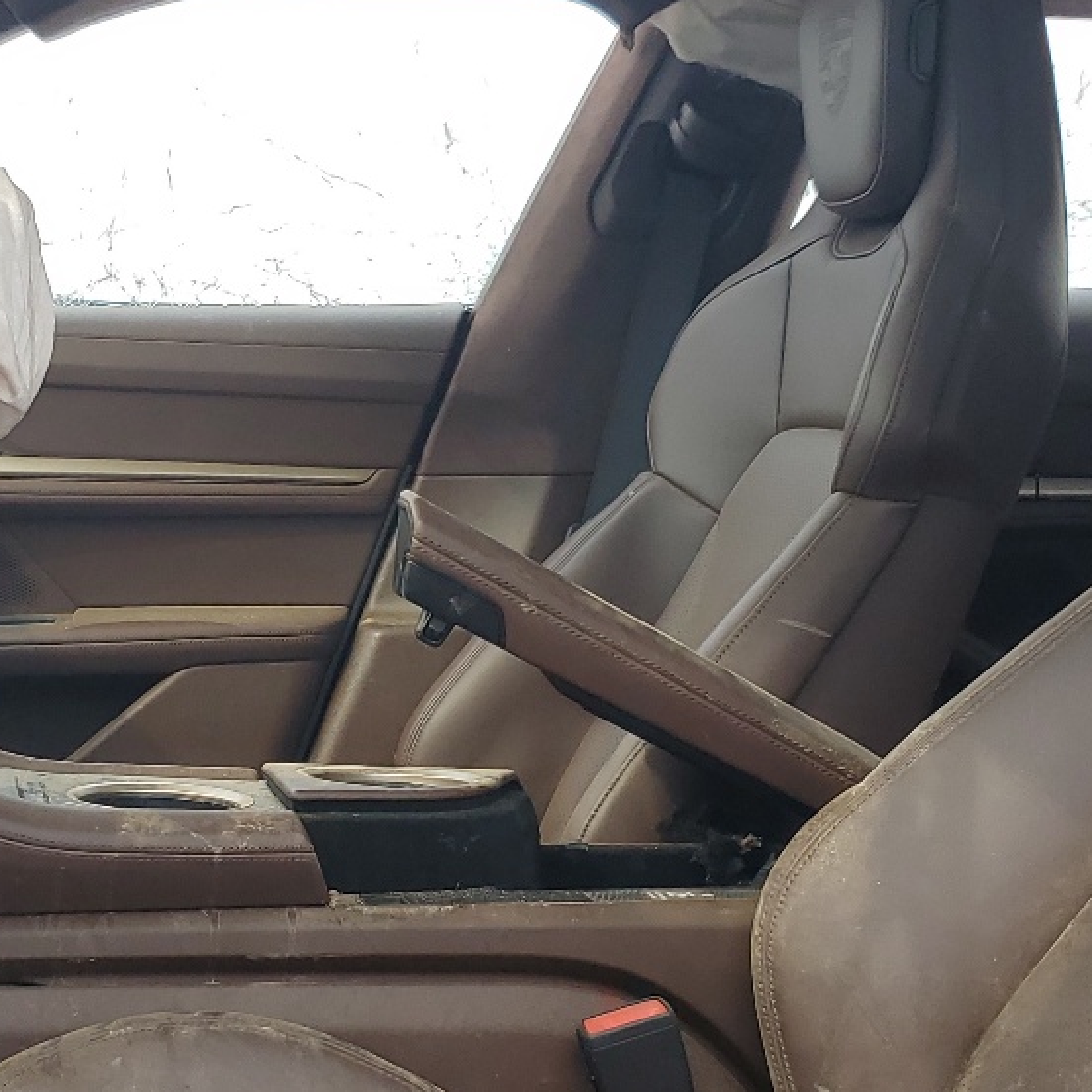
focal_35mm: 66
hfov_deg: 25.7
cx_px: 253
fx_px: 2356
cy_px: 721
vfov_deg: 26.0
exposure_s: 1/455
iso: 50
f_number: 1.5
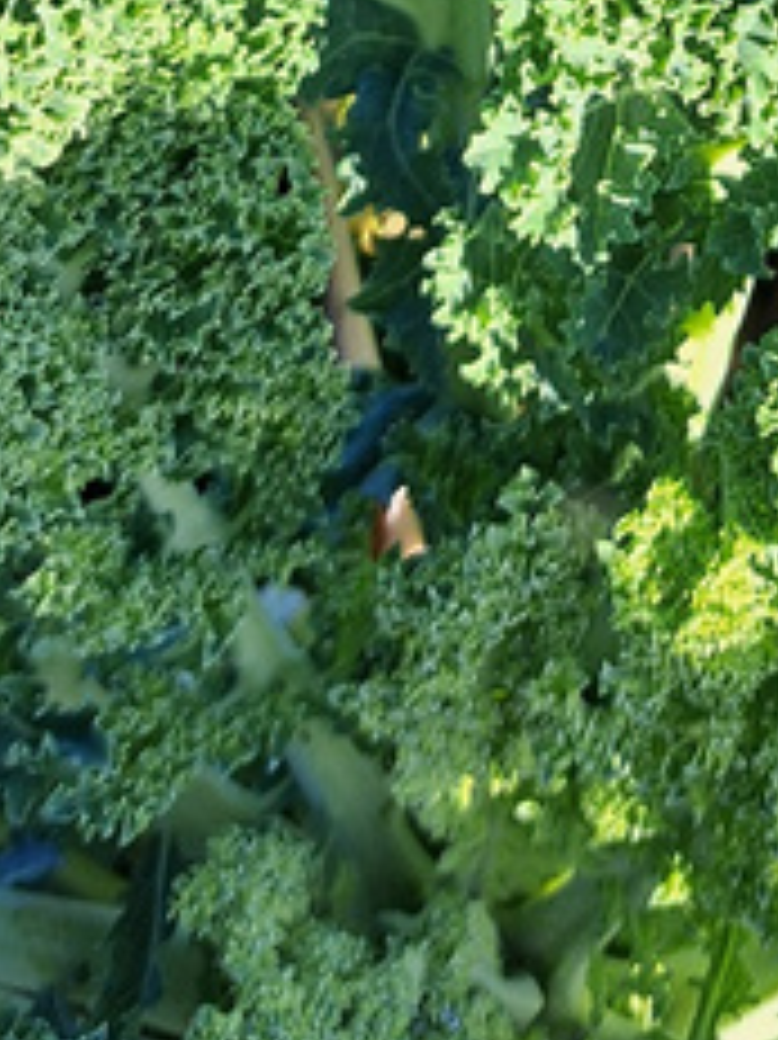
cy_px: -477
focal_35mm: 79
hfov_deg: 18.5
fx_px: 2370
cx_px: 594
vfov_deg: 21.2
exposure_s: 1/241
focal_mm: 5.23
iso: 50
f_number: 1.8
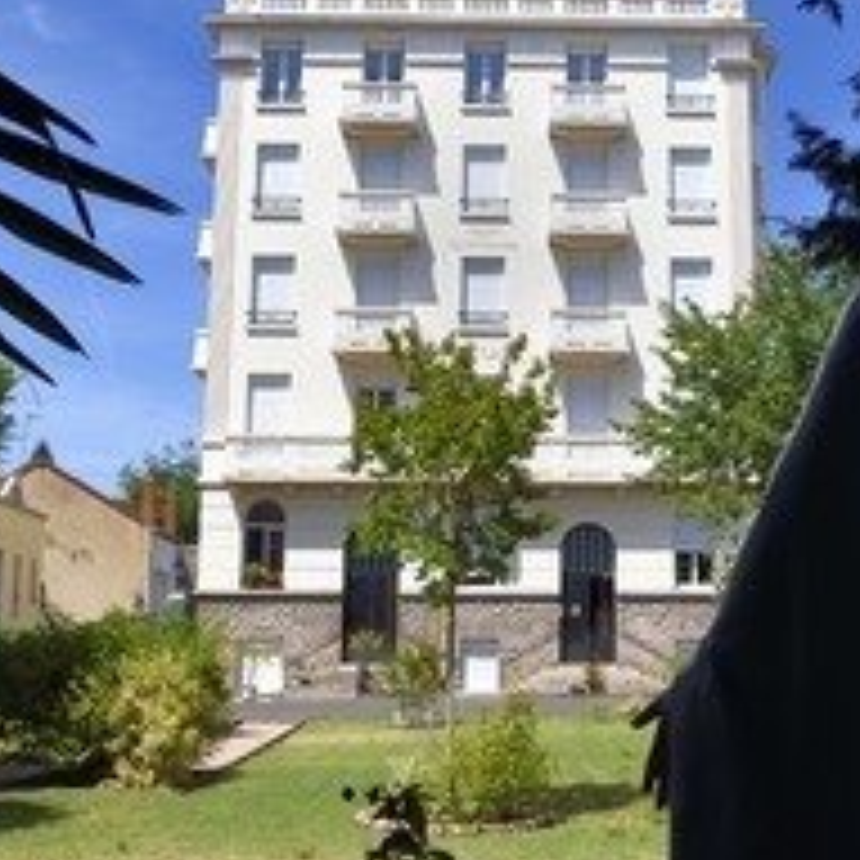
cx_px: 552
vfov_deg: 37.6
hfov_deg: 37.3
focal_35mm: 45
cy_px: 432
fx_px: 1265
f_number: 14
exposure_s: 1/250
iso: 200
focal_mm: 24
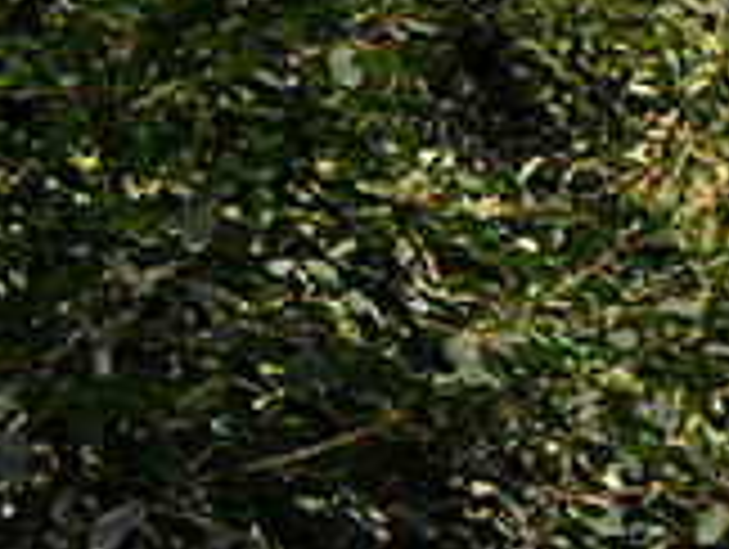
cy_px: -520
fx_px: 4492
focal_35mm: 213
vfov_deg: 6.8
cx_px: -868
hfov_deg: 8.6
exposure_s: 1/250
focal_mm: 30
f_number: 8
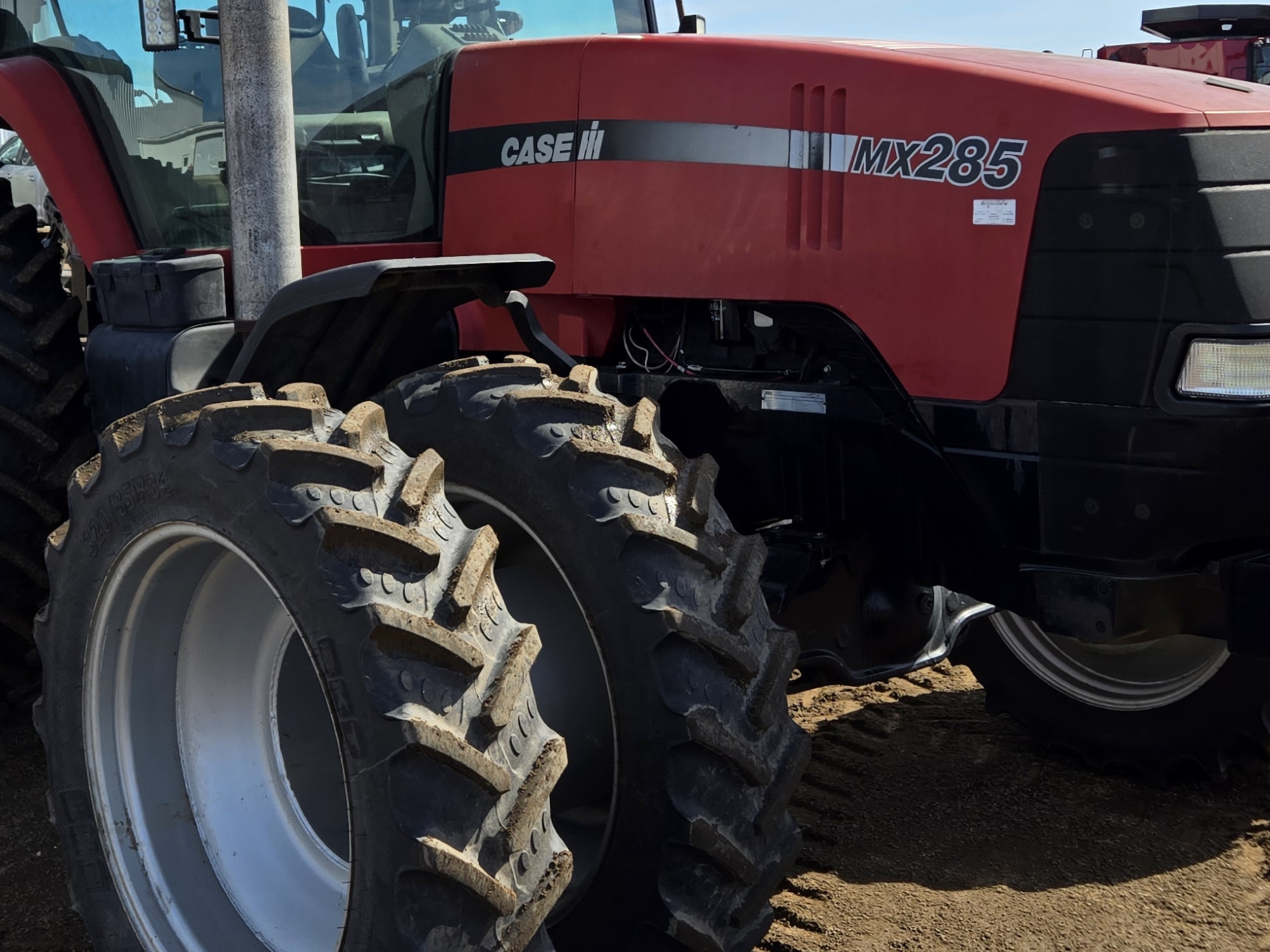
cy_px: 329
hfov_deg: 37.5
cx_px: 616
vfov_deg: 28.4
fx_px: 1871
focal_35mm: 51
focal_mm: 5.4
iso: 25
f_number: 1.8
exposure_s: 1/1614
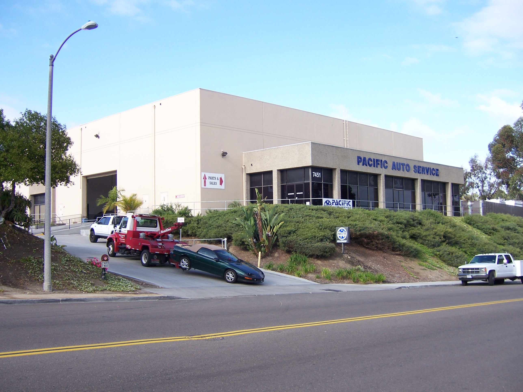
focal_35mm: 36
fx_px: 544
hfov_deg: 51.4
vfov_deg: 39.7
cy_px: 196
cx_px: 262
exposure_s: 1/500
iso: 80
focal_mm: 6.2
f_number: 2.8
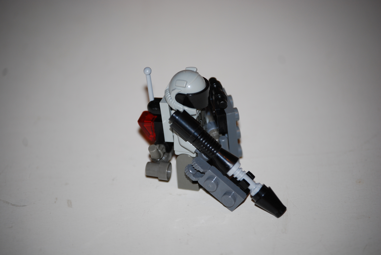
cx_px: 190
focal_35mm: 180
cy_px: 128
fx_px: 1907
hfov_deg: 11.4
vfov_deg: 7.7
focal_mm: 120
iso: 200
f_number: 5
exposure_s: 1/60
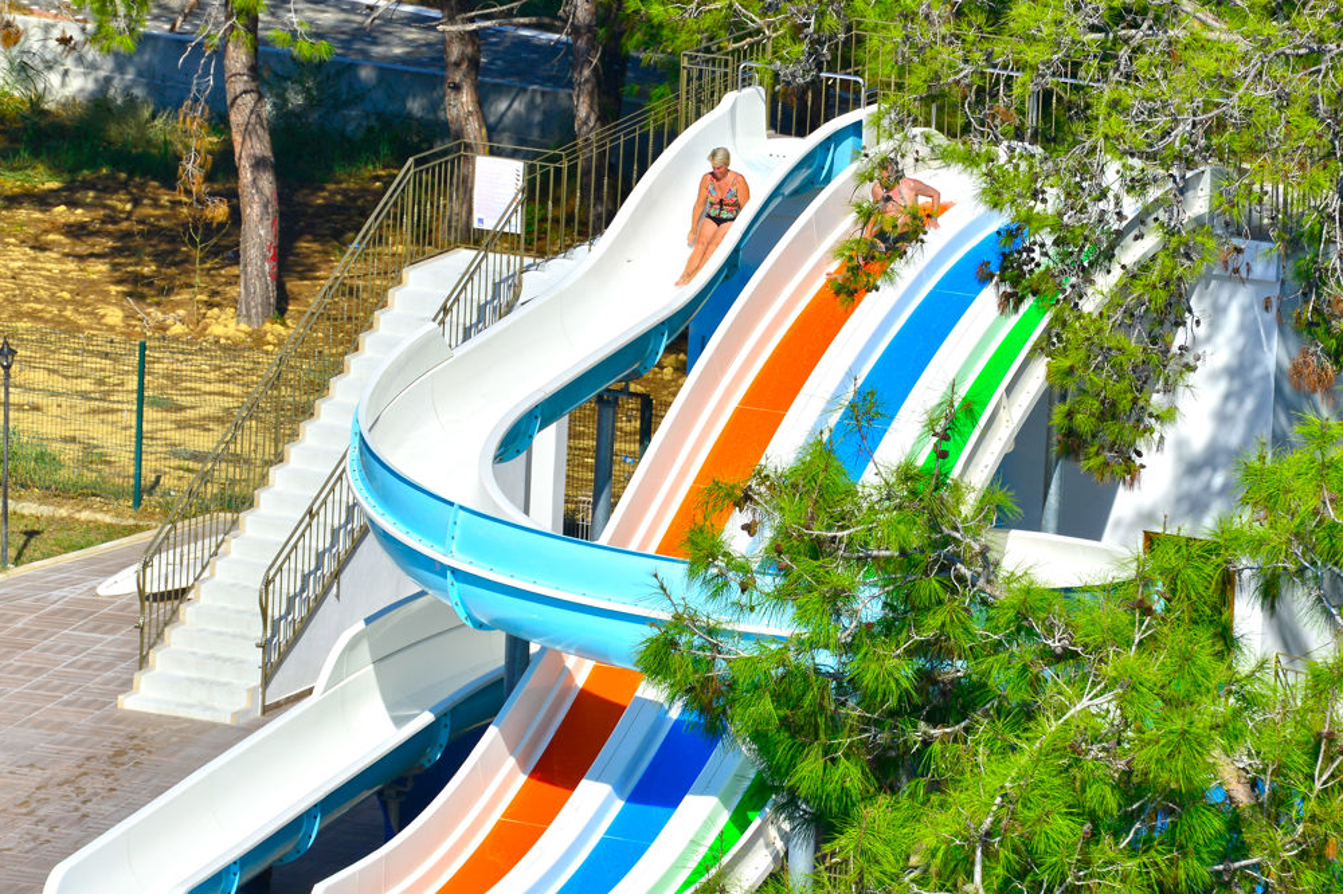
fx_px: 14320
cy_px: 664
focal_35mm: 384
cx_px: 672
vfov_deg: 3.6
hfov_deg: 5.4
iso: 100
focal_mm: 240
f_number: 9
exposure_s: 1/640
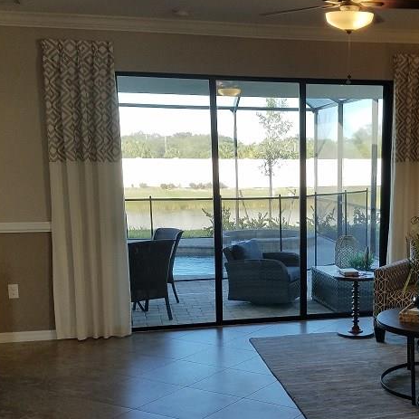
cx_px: 317
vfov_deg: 33.9
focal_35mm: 50
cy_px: 247
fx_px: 685
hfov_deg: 33.3
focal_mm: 4.2
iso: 50
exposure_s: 1/289
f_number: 1.7
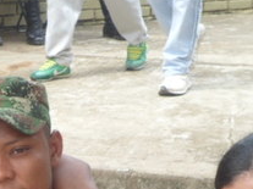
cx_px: 0
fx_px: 950
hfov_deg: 14.9
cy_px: 266
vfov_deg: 11.0
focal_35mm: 130
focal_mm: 7.8
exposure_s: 1/125
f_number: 4.2
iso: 80
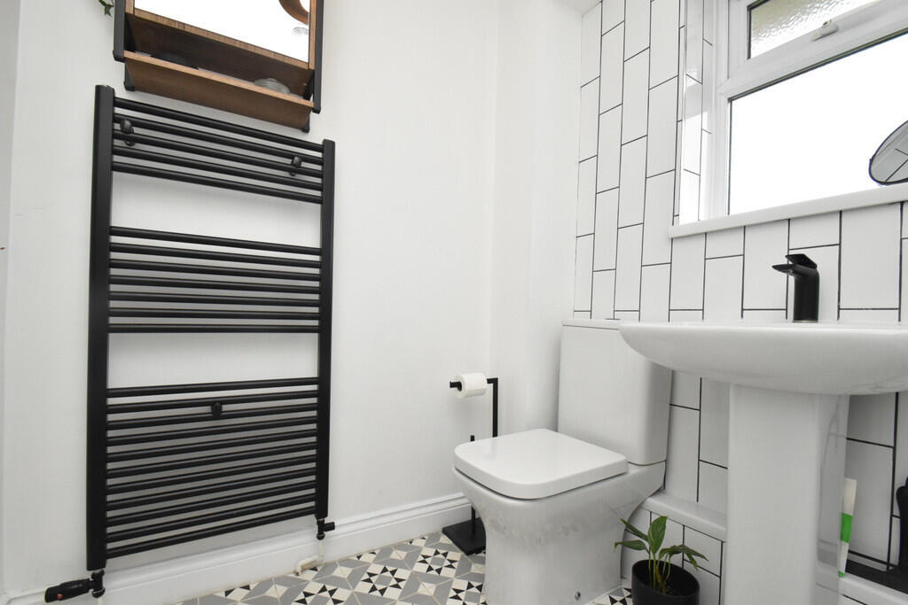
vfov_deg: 77.3
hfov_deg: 100.4
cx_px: 454
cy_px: 302
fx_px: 378
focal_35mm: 15
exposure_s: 1/60
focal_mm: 10
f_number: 9
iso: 1600
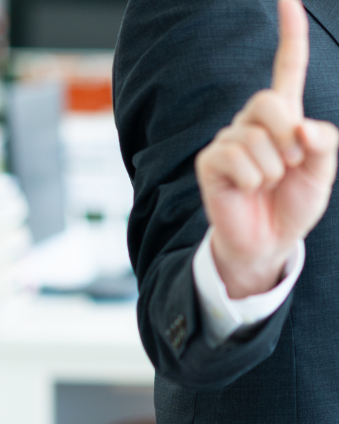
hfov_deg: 5.9
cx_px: 505
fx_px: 3247
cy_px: -8
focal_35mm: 259
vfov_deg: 7.4
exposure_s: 1/200
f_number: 2.8
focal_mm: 85
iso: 320
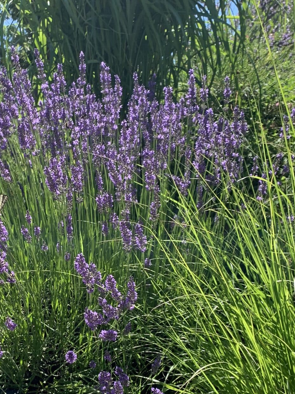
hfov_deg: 26.5
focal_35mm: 54
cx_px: 56
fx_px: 614
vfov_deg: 34.9
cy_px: 286
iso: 25
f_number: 1.8
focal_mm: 4.25
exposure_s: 1/815
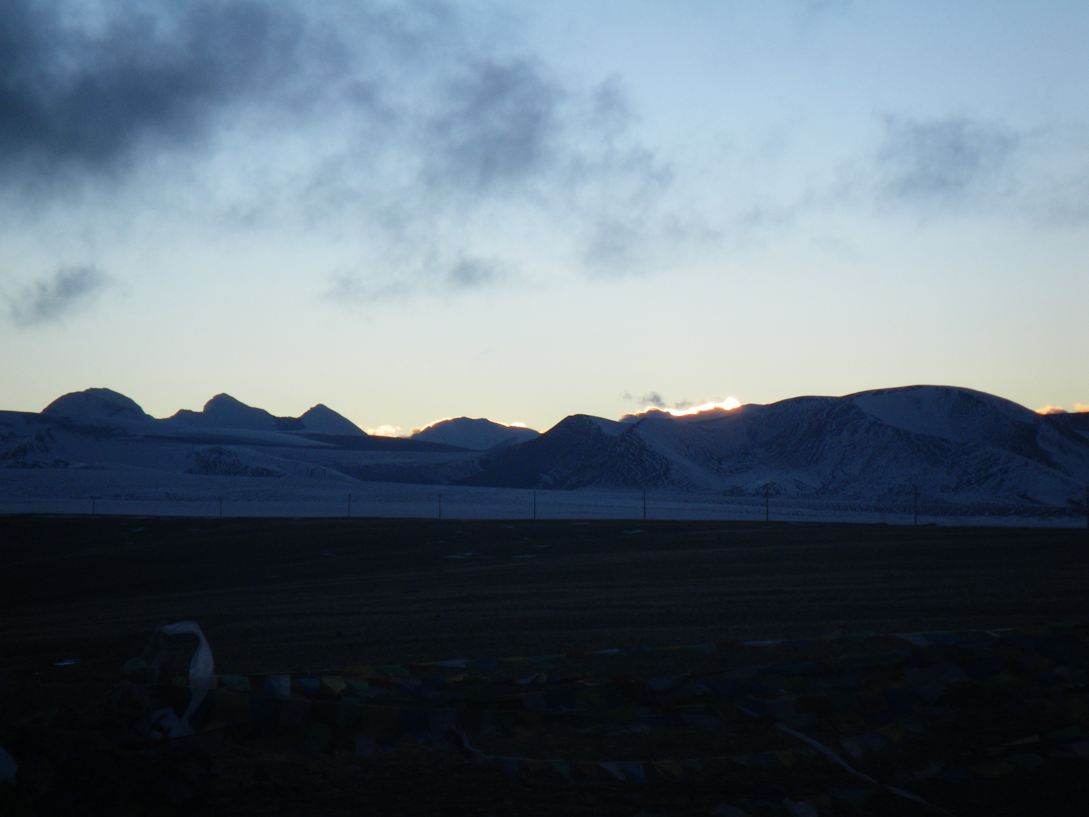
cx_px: 544
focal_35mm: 140
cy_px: 408
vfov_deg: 10.6
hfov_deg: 14.1
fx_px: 4404
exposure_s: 1/250
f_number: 5.5
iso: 125
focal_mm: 25
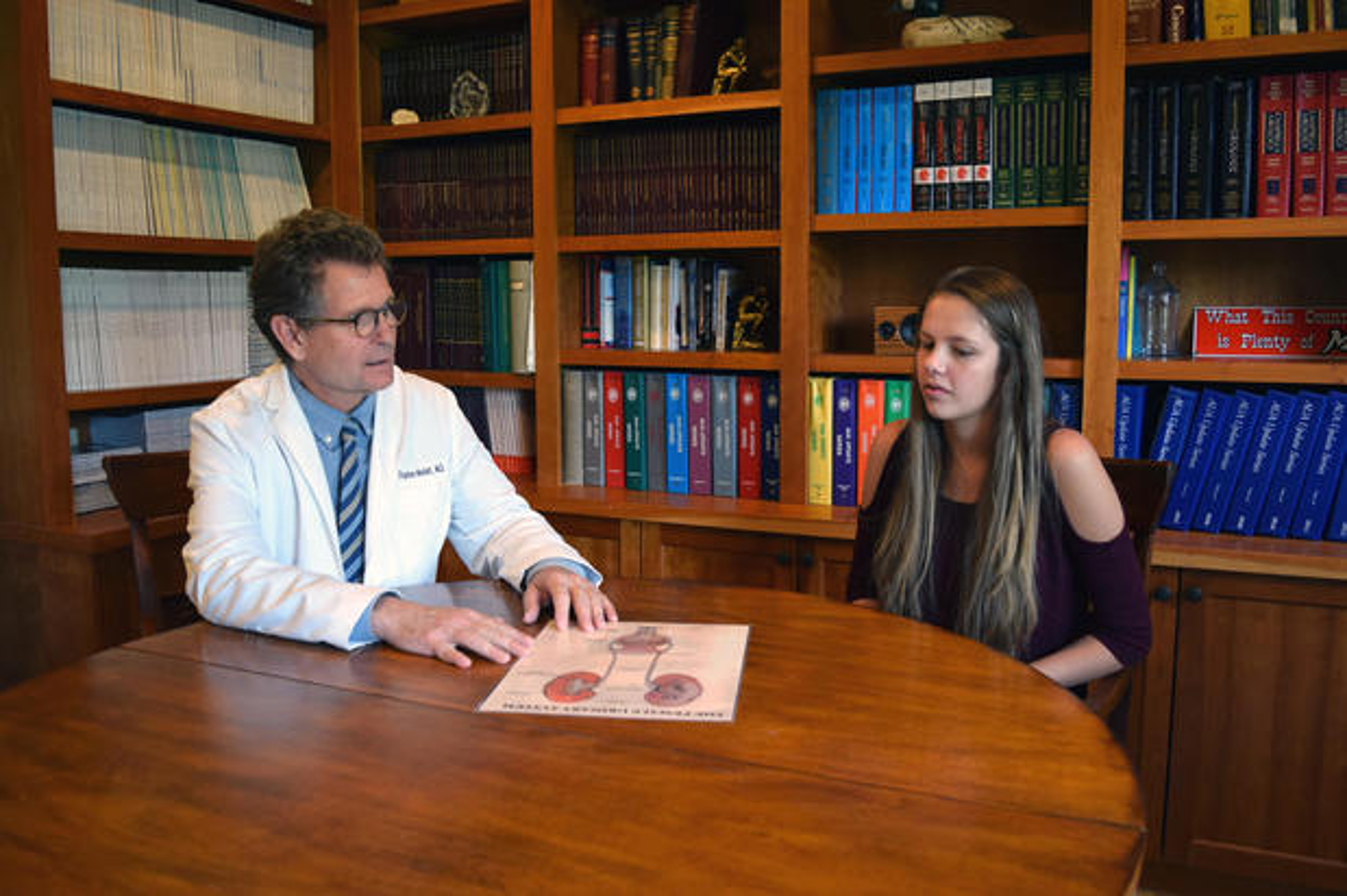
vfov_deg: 43.6
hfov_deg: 62.0
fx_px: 1122
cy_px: 448
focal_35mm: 30
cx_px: 674
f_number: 4
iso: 450
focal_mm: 20
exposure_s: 1/60
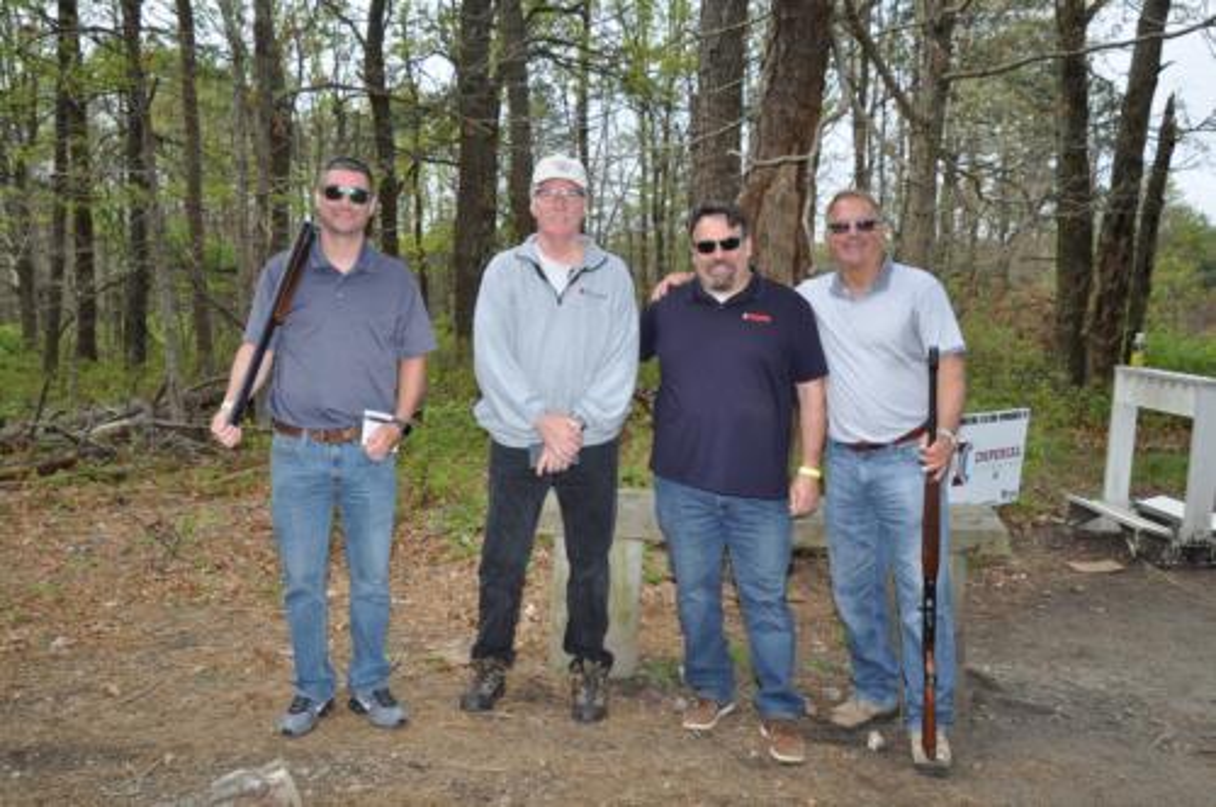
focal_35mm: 33
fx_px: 1113
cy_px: 404
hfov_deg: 57.3
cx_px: 608
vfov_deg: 39.9
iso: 200
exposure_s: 1/200
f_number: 8
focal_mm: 22
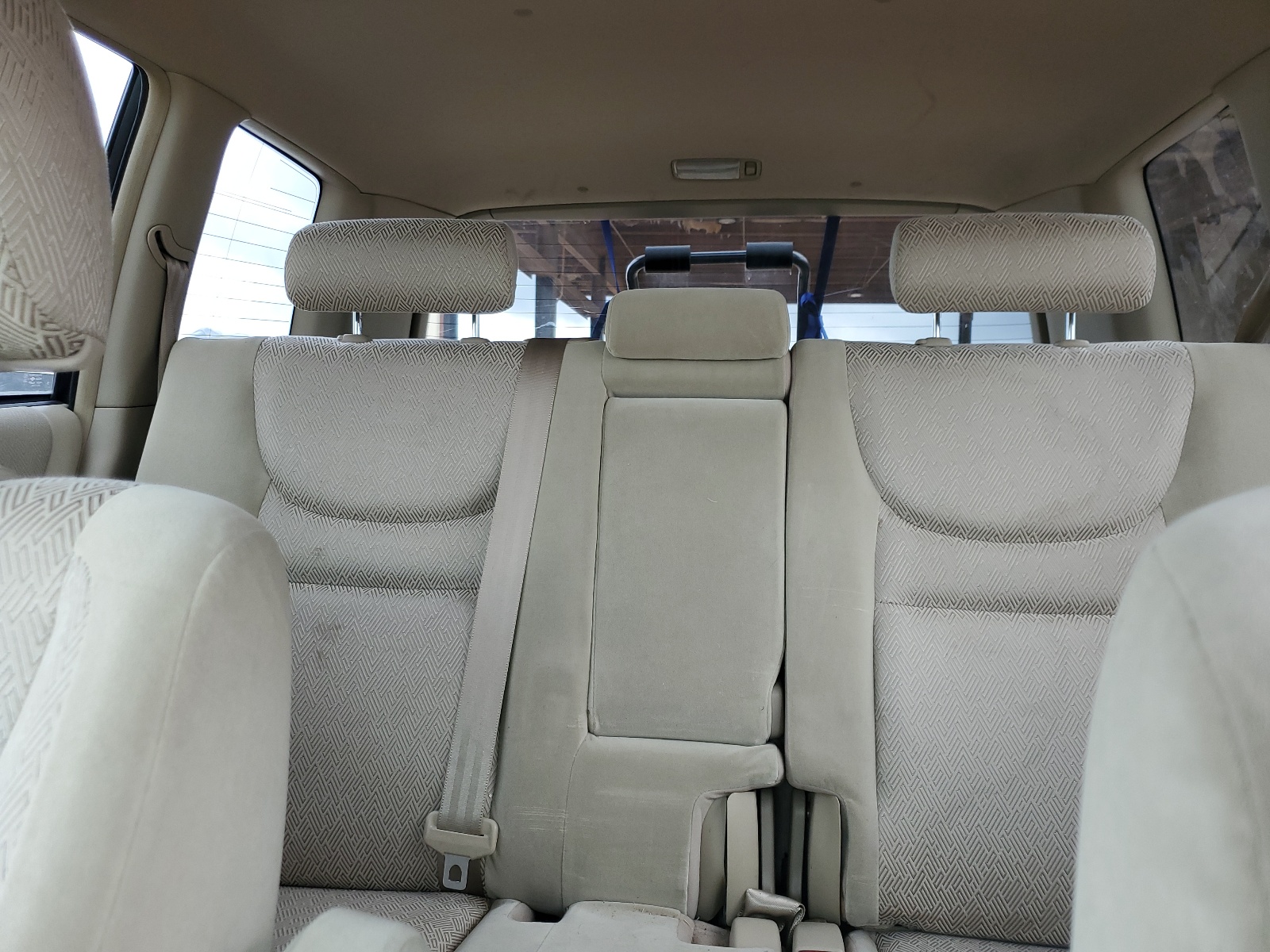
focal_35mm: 26
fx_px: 954
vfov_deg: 53.1
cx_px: 635
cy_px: 476
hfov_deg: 67.3
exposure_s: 1/120
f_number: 1.5
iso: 57
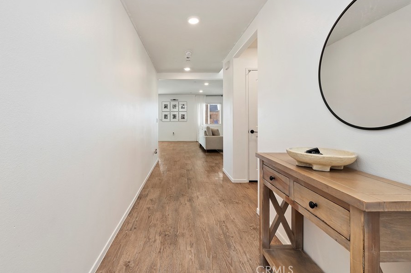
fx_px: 183
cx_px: 182
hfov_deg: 96.3
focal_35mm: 16
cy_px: 121
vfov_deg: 73.4
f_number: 10
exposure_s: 1/6
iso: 500
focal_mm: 14
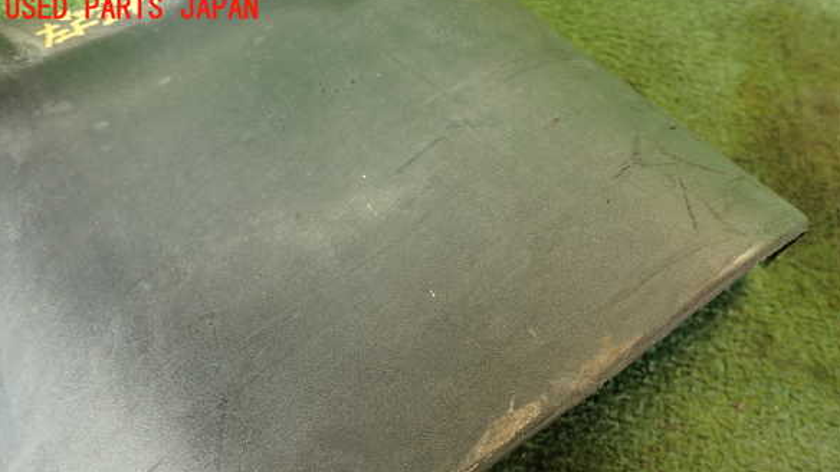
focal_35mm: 28
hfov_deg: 67.9
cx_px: 429
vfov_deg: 40.9
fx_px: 623
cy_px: 315
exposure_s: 1/30
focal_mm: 4.5
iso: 320
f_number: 2
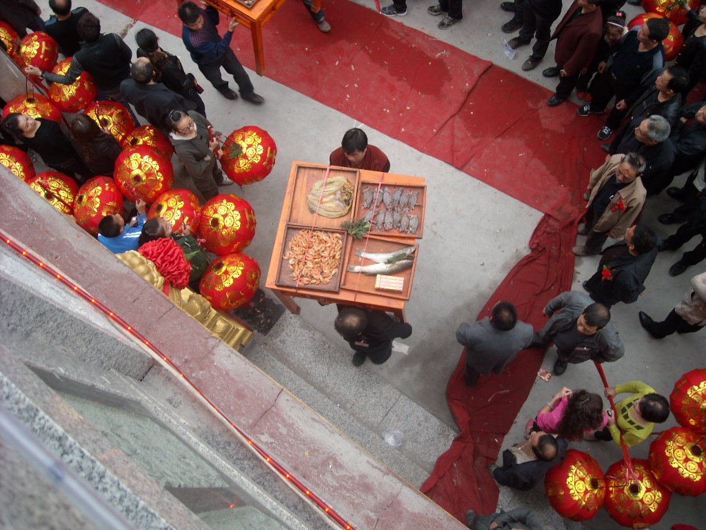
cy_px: 265
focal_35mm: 35
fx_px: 714
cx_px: 353
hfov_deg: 52.6
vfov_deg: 40.7
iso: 64
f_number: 2.8
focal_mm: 5.7
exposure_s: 1/84
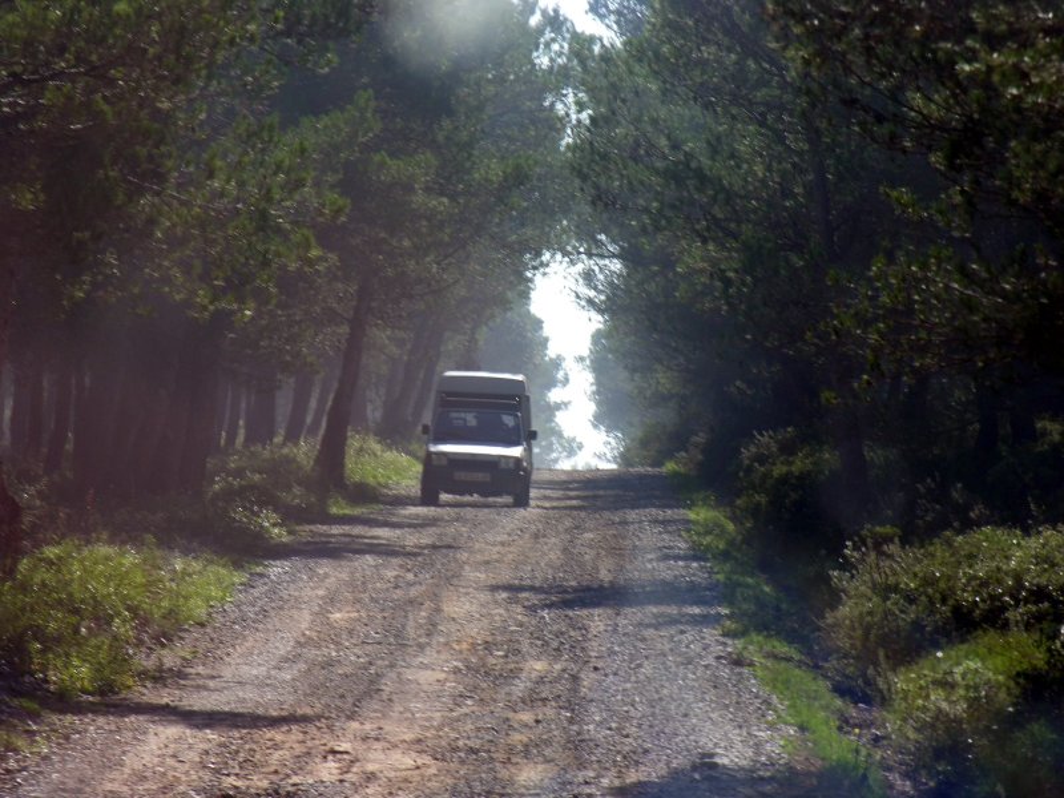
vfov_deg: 4.9
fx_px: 9283
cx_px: 532
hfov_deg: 6.6
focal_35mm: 302
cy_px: 399
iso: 50
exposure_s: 1/170
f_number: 6.2
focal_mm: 77
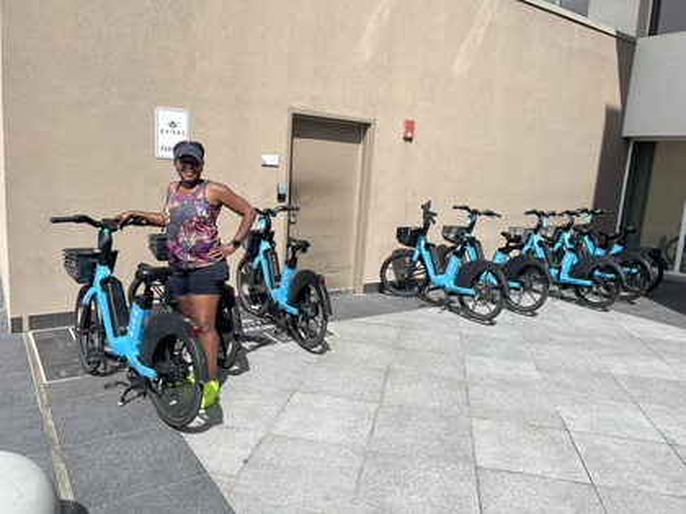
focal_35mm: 26
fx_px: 515
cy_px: 257
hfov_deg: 67.3
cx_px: 343
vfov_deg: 53.1
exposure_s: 1/4651
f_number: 1.6
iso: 50
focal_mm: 5.1
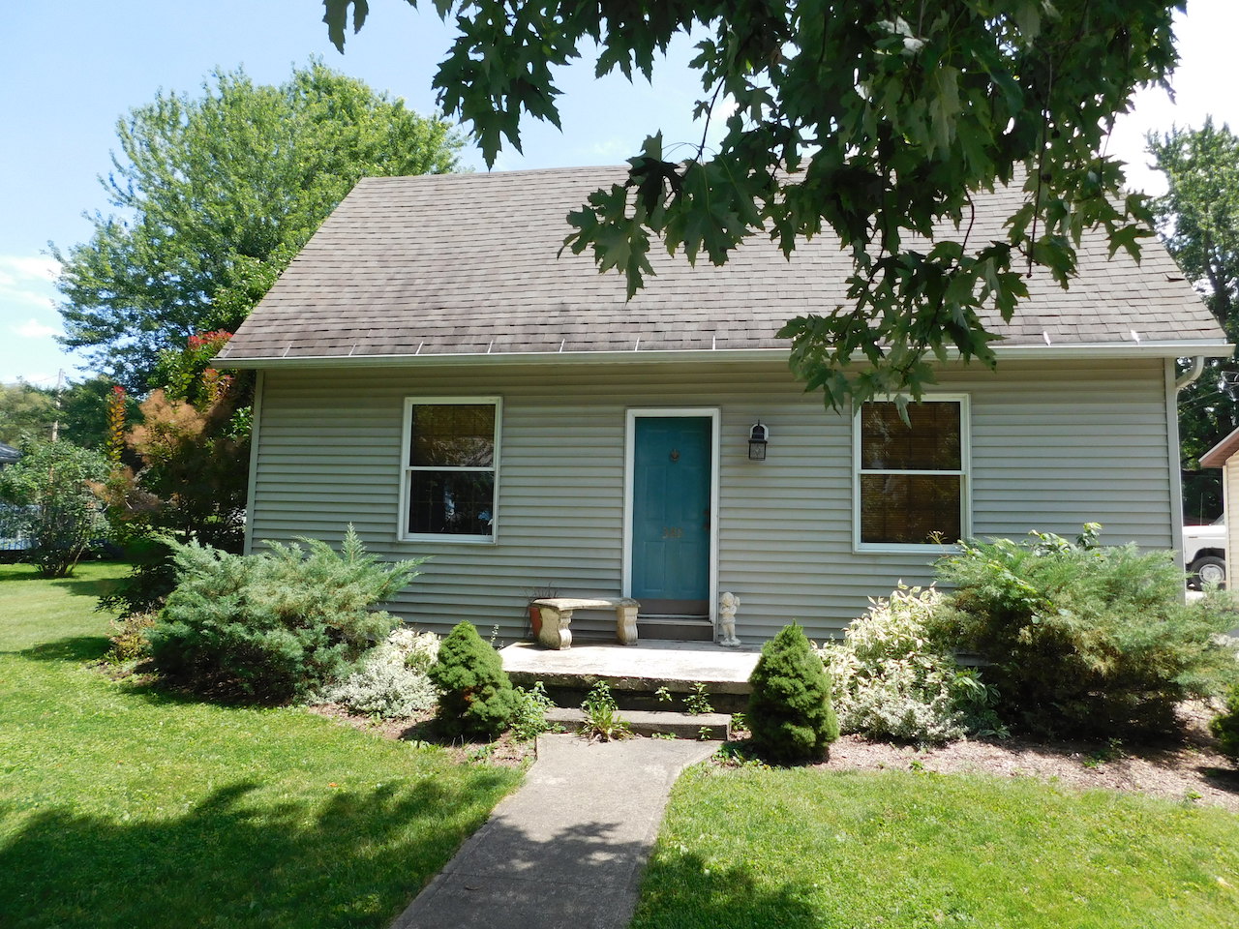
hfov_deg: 73.9
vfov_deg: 58.9
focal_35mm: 23
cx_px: 620
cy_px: 464
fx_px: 823
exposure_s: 1/800
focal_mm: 4
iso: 125
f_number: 3
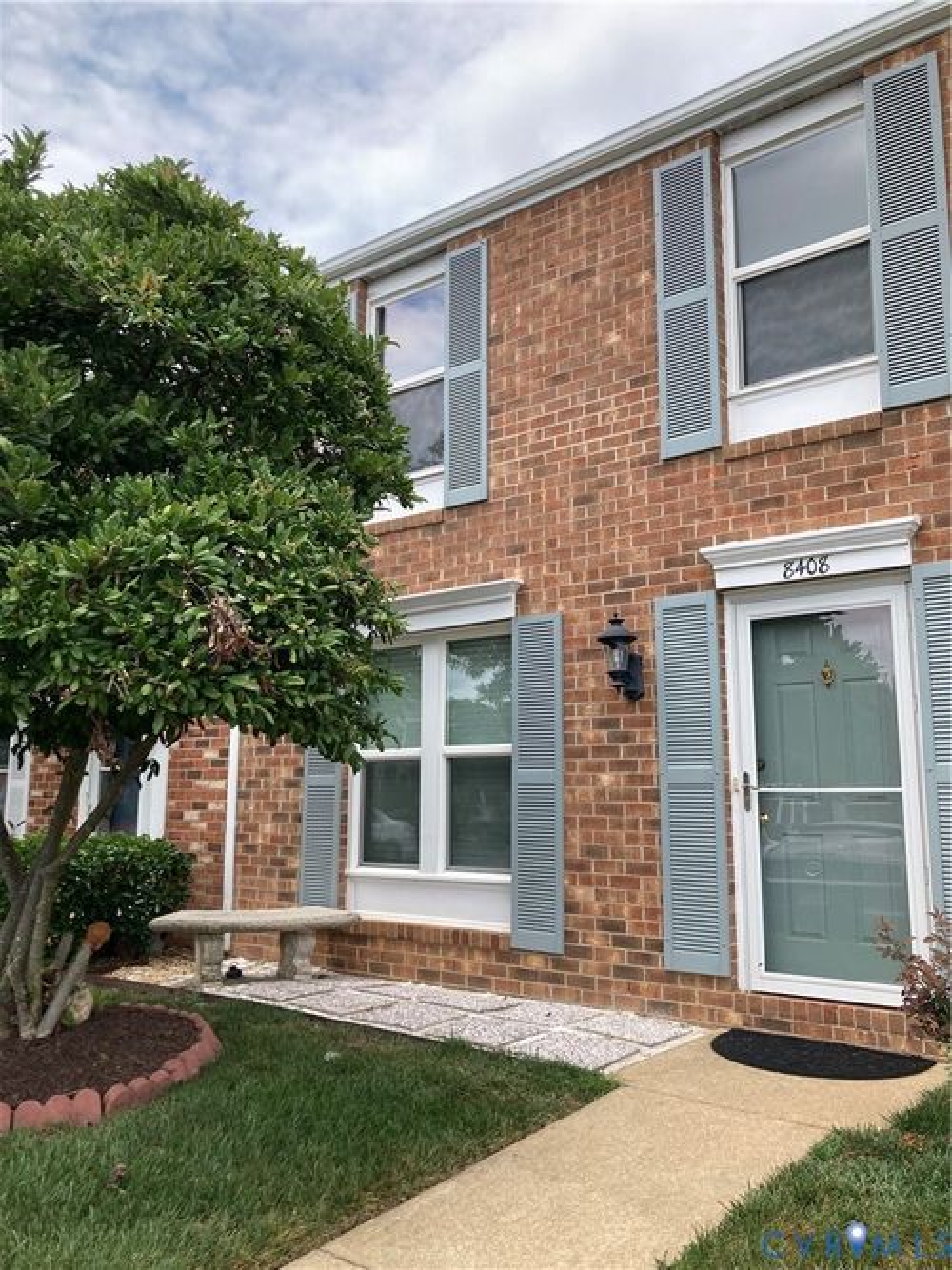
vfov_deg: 63.5
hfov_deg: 49.7
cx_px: 476
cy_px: 635
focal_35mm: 28
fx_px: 1027
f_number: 1.8
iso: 20
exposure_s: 1/1215
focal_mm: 3.99
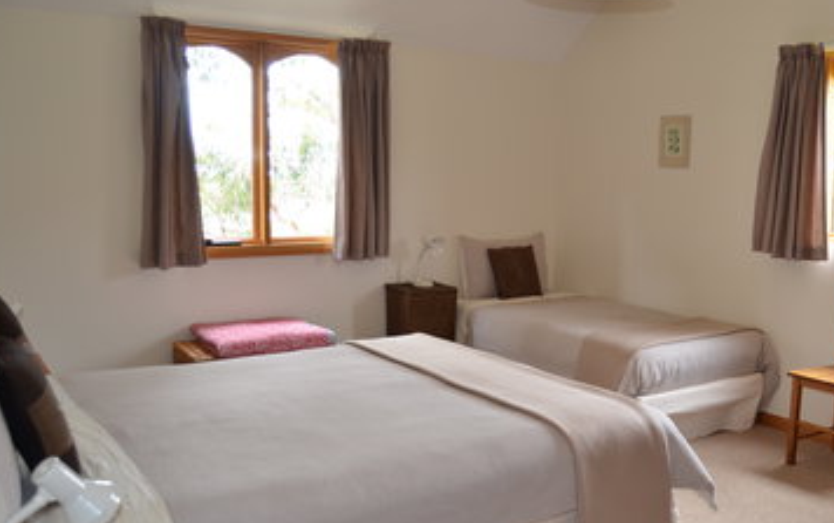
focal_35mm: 37
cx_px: 529
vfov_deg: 34.5
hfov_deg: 52.1
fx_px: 842
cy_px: 265
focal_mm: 18
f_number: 3.5
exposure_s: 1/80
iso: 400
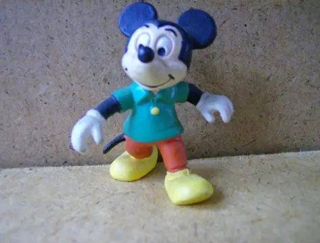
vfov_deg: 40.0
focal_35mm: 36
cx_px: 160
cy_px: 122
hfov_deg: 51.1
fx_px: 335
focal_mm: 6
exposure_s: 1/23.1
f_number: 2.8
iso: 200
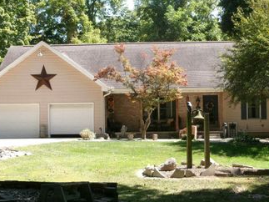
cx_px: 169
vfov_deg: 18.0
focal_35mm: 82
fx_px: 637
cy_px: 111
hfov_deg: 23.8
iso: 100
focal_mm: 9.5
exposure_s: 1/150
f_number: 4.9
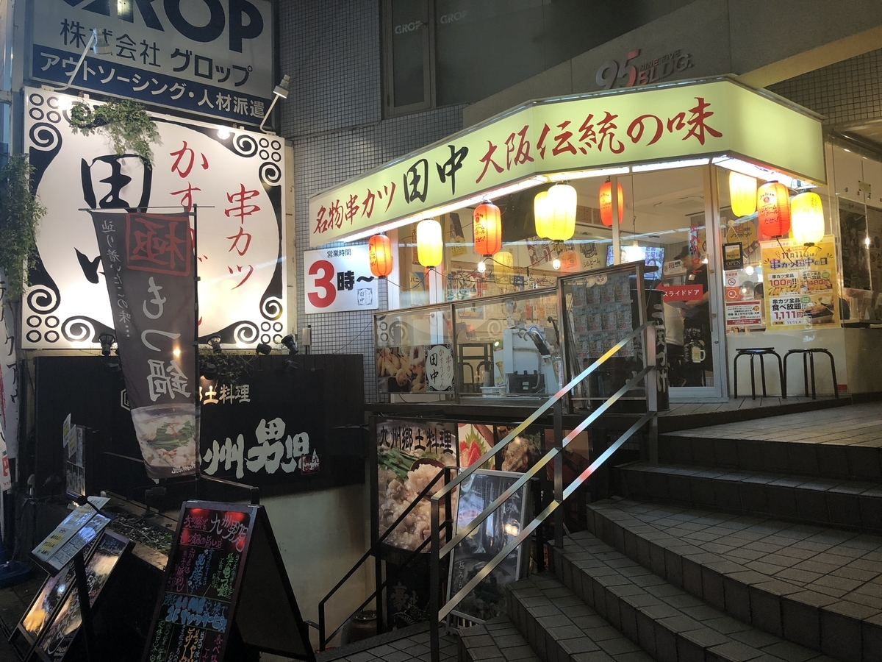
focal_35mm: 28
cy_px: 331
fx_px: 713
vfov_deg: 49.7
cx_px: 441
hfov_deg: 63.4
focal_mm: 3.99
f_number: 1.8
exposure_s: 1/24
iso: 40
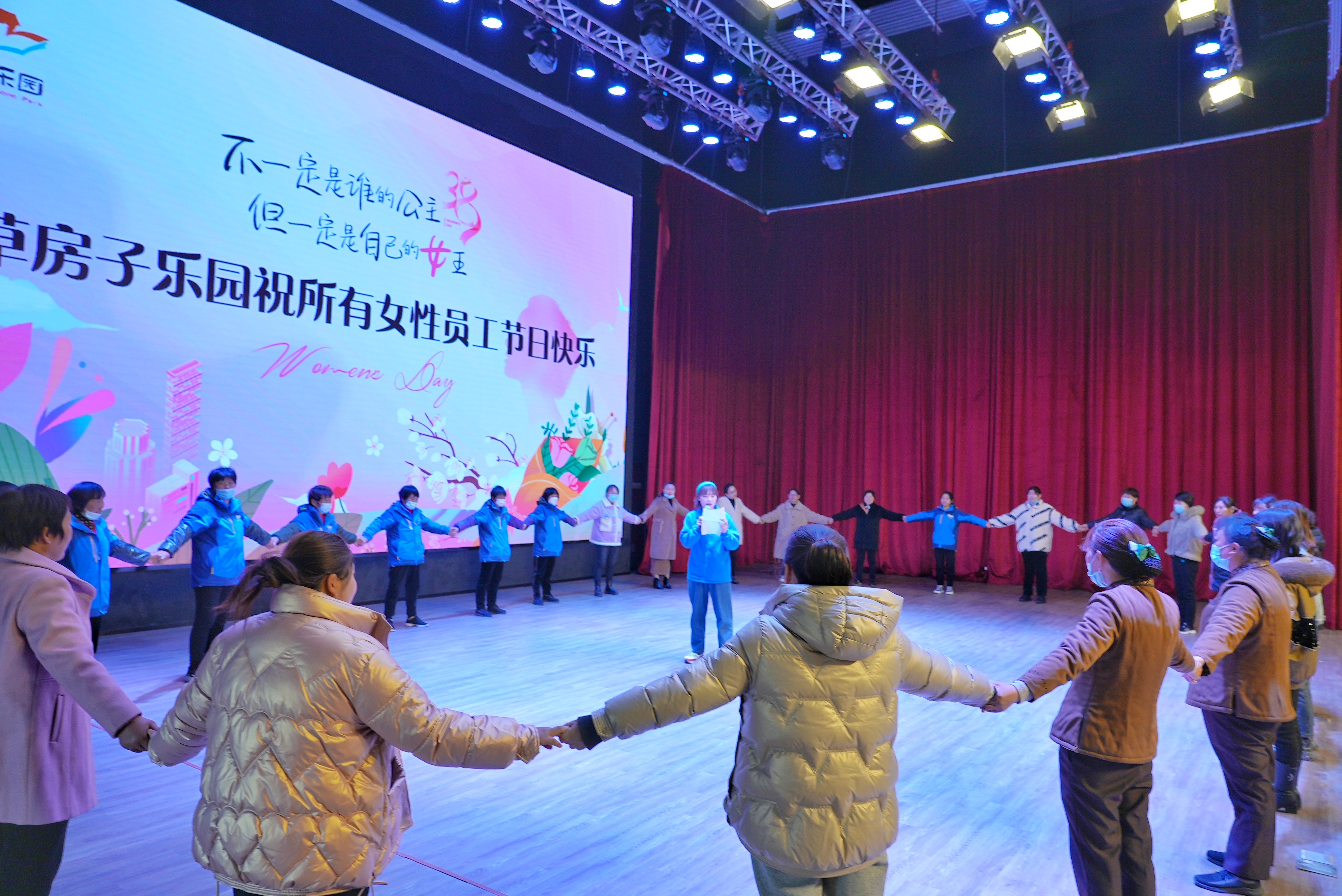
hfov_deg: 73.7
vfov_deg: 53.2
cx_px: 671
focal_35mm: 24
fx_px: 895
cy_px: 448
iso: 400
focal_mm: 24
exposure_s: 1/60
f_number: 4
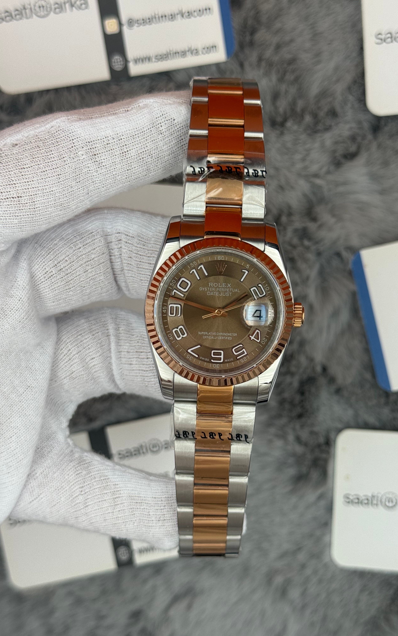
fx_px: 885
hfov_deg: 25.3
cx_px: 220
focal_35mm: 51
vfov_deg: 39.6
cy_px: 318
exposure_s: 1/855
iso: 64
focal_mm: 6.76
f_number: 1.78
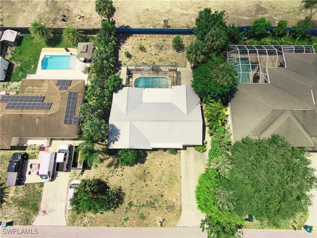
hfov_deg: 91.0
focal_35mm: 17
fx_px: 156
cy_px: 119
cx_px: 158
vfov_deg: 74.7
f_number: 2.8
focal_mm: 17
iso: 101
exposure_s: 1/1667
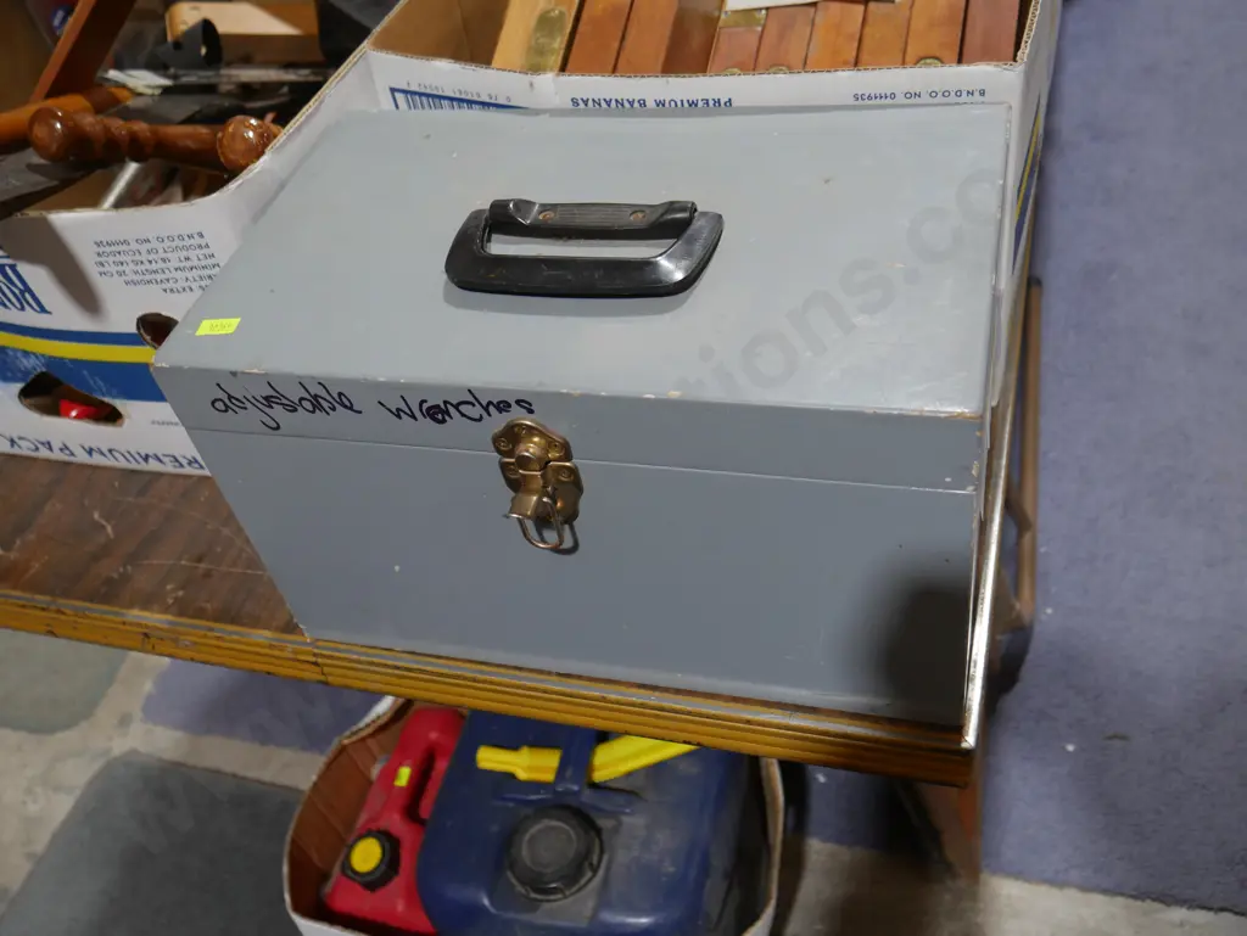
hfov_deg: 56.8
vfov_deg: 44.2
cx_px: 624
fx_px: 1153
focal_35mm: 32
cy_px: 468
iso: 320
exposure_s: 1/60
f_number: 3.6
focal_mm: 16
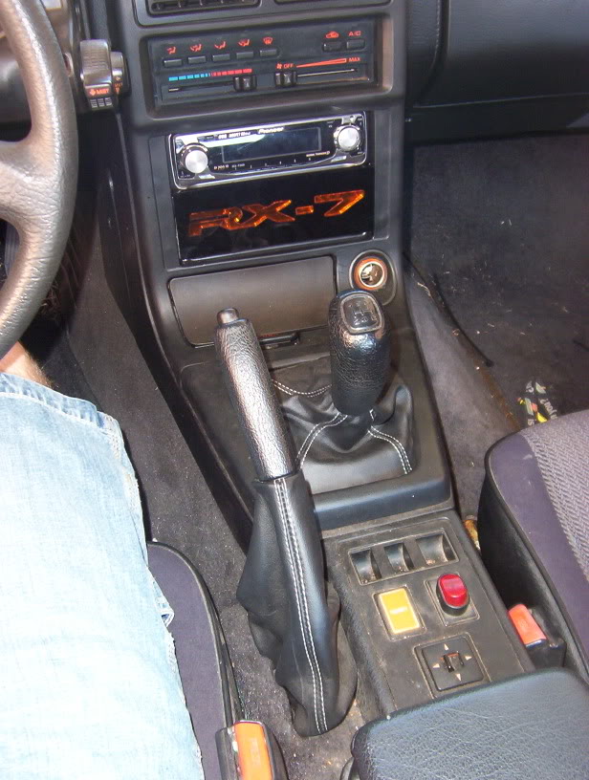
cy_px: 390
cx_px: 294
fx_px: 813
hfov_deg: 39.8
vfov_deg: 51.2
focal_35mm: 36
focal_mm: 5.54
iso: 140
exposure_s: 1/30
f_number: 2.76
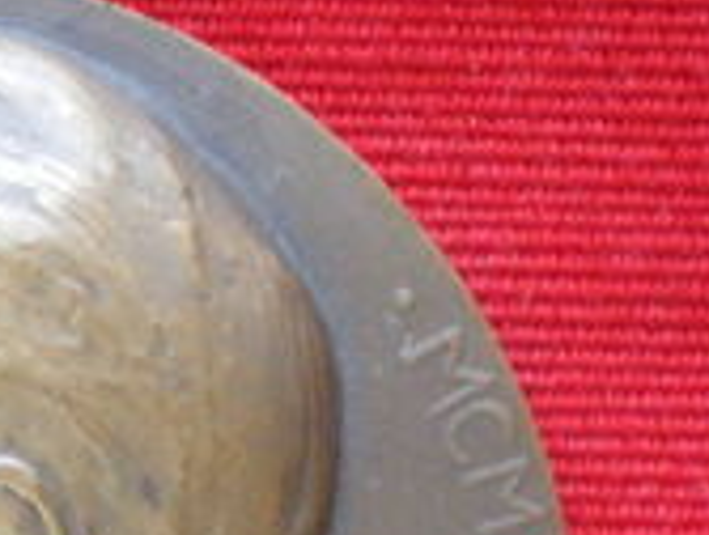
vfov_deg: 13.3
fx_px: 2237
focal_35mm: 109
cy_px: 645
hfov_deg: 17.3
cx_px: -93
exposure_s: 1/20
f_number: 3.1
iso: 400
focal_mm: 6.3
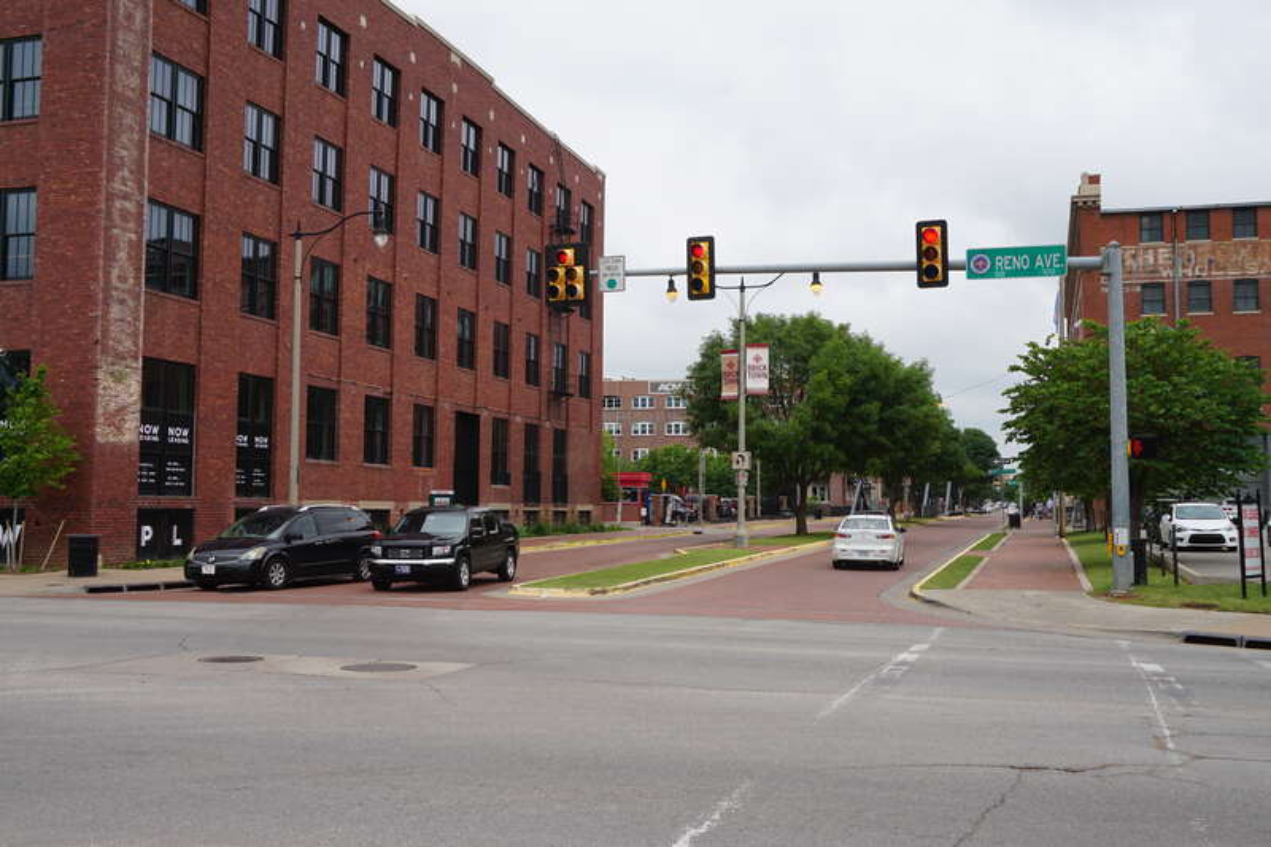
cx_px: 636
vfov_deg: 36.9
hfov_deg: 53.1
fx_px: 1271
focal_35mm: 36
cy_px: 424
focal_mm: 24
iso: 100
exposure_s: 1/125
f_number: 11
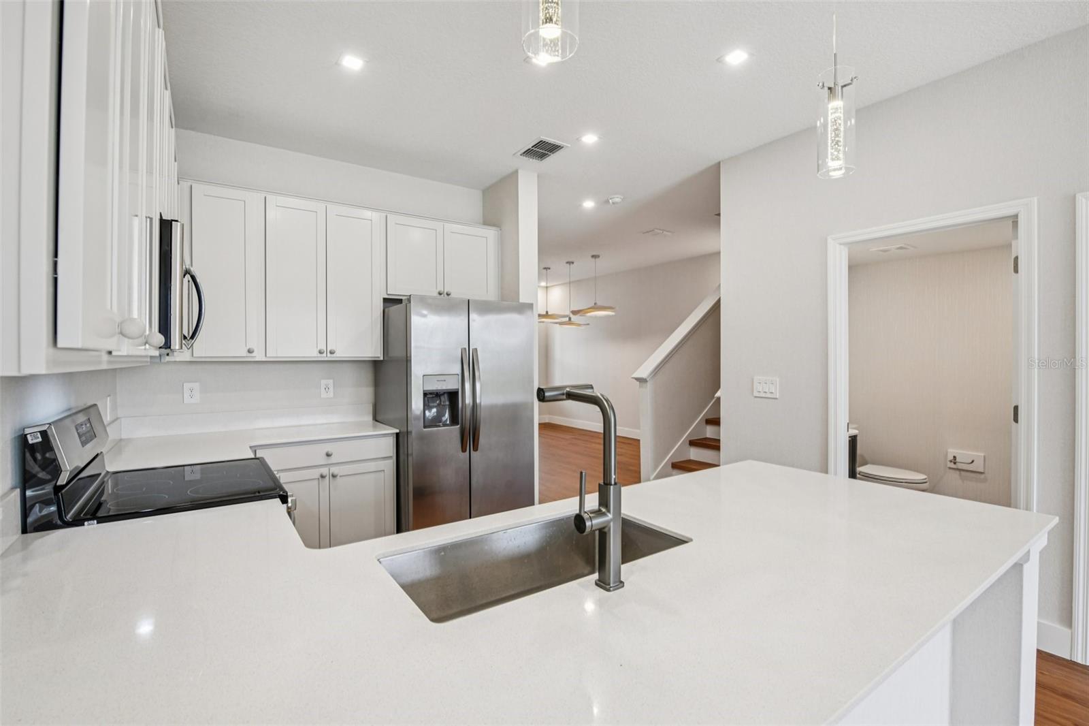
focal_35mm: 16
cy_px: 363
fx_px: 484
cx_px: 544
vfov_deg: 73.7
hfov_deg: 96.7
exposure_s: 1/20
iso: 400
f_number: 8
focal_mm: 16
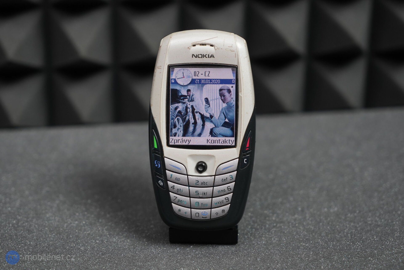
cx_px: 202
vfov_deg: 19.5
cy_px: 135
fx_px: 785
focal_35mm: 70
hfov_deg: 28.8
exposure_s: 1/200
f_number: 4
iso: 1000
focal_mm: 70
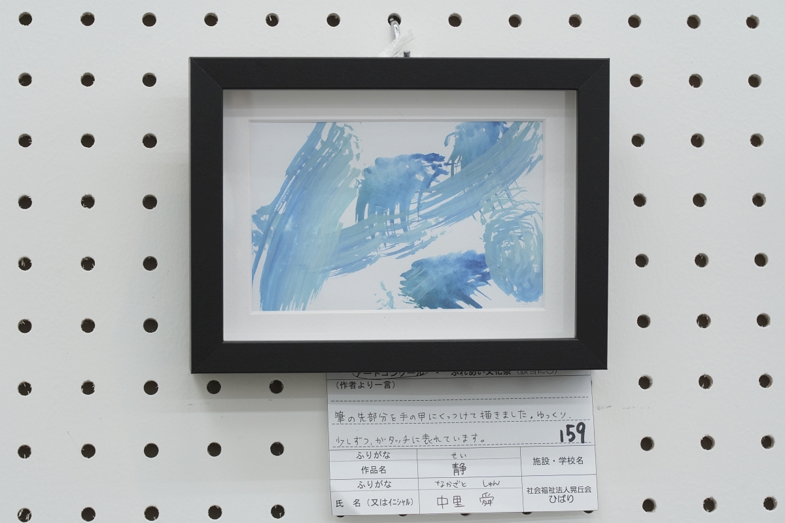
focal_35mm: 105
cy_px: 262
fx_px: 2289
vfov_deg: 13.0
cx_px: 392
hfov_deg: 19.5
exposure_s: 1/50
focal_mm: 105
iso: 1250
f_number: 8
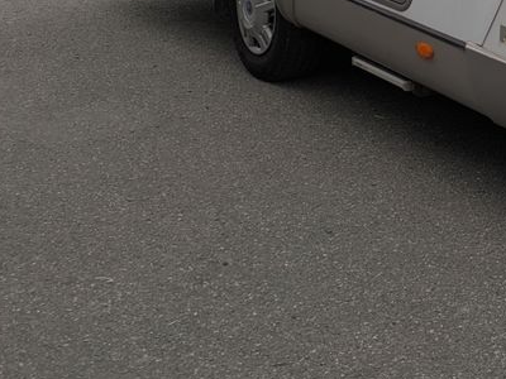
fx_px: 1169
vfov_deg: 17.0
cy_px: -161
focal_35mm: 80
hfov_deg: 20.6
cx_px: 777
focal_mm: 5.43
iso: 48
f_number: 1.89
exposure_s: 1/384
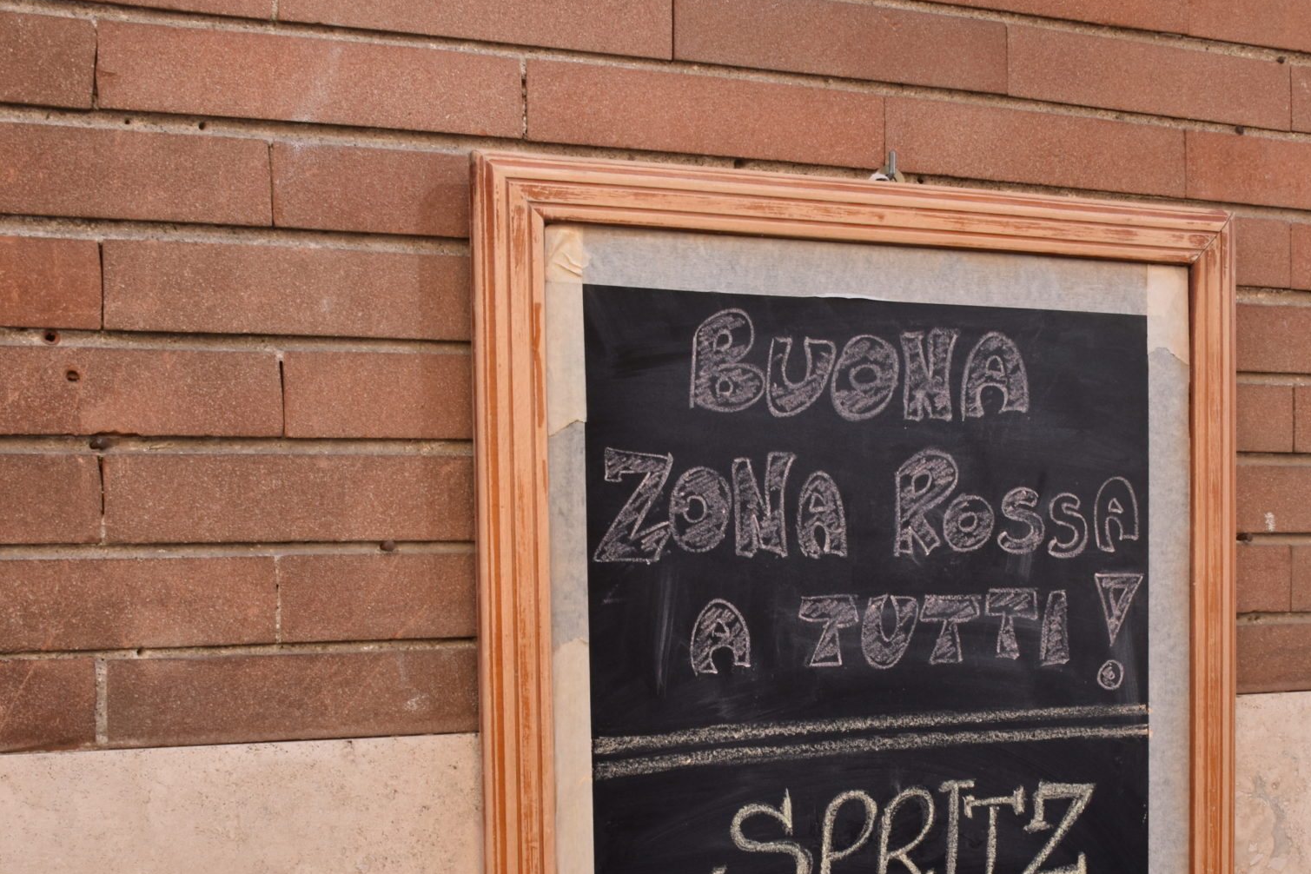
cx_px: 750
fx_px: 2039
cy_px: 623
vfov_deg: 24.0
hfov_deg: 35.6
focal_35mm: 56
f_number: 10
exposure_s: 1/125
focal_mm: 22
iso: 250
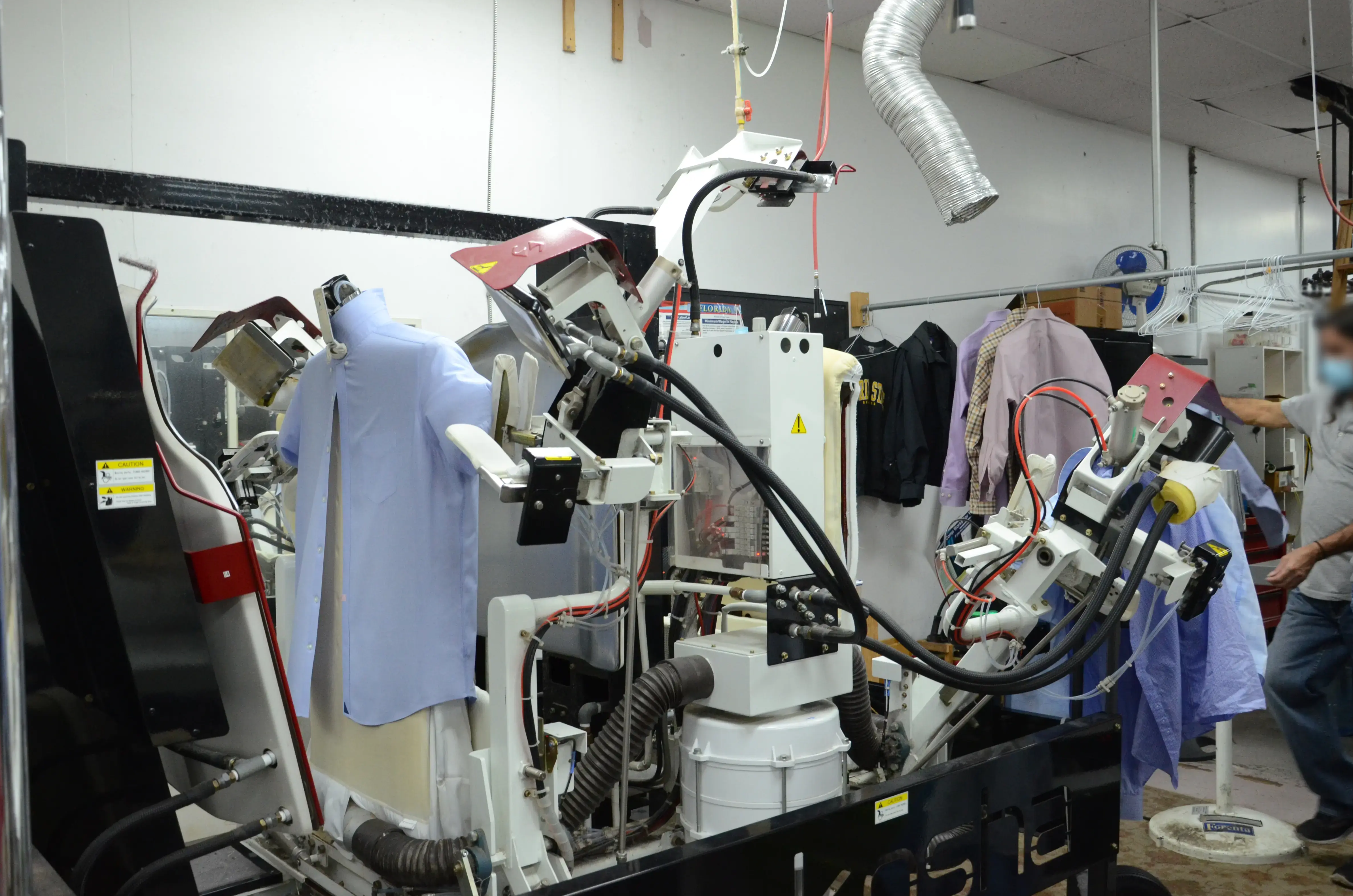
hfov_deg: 58.0
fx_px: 1220
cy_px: 458
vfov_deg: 40.3
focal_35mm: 33
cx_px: 659
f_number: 5
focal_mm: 21
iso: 1600
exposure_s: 1/100
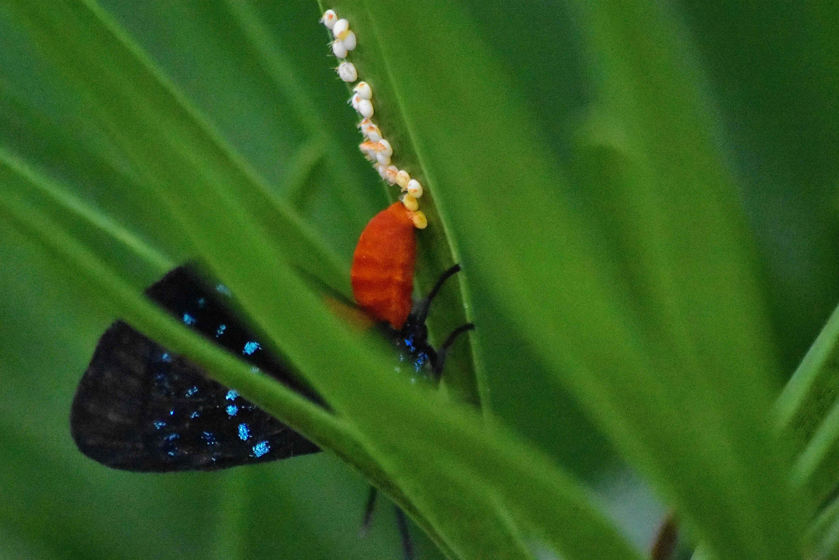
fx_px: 10487
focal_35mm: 450
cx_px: 420
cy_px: 280
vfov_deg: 3.1
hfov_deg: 4.6
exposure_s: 1/3200
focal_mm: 300
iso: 20000
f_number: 5.6
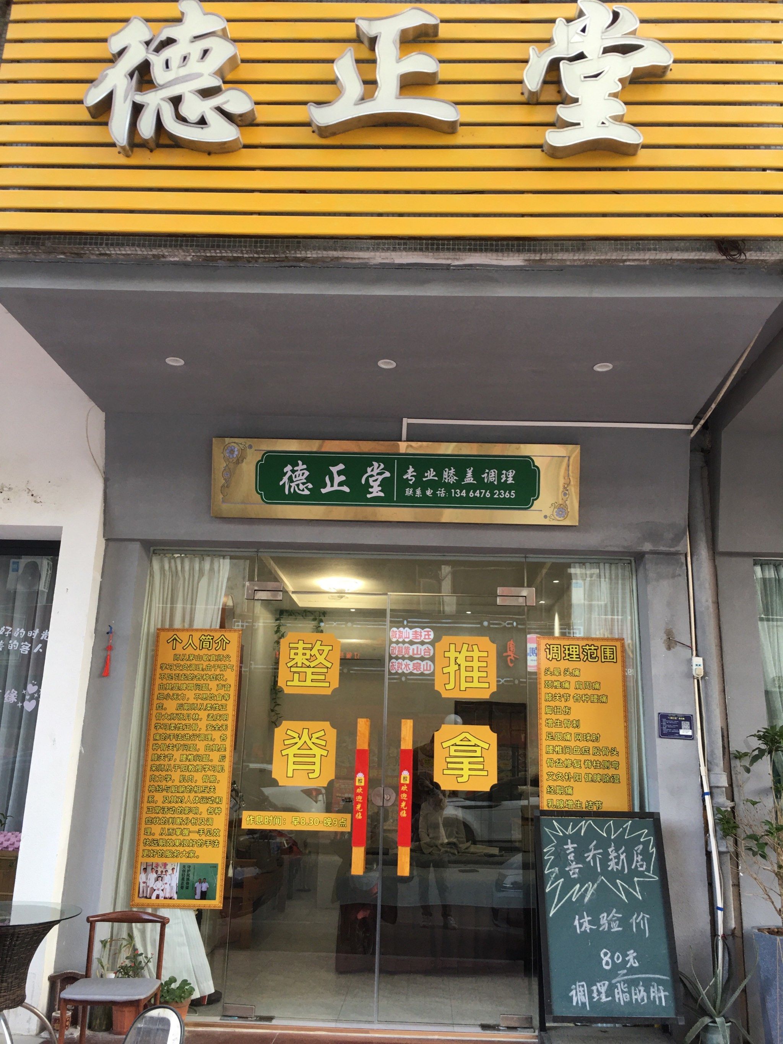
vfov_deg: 61.7
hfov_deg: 48.2
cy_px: 522
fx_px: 874
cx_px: 392
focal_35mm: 29
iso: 25
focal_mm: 4.15
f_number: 2.2
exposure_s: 1/33
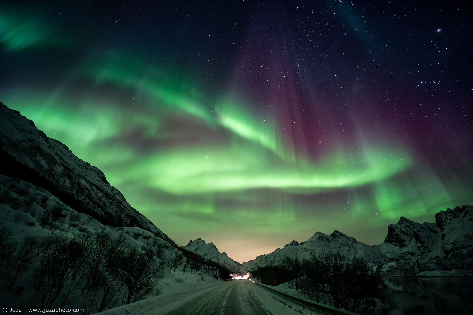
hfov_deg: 90.0
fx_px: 236
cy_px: 158
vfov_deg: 67.4
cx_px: 236
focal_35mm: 18
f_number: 2.8
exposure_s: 6
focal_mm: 18
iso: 3200
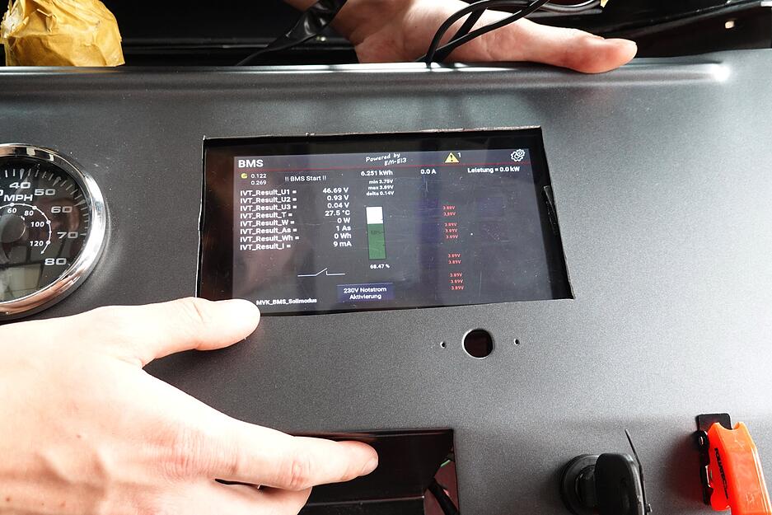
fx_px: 794
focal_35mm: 37
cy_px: 258
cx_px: 386
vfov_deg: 36.0
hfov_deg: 51.9
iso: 640
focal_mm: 13.84
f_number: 3.5
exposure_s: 1/40
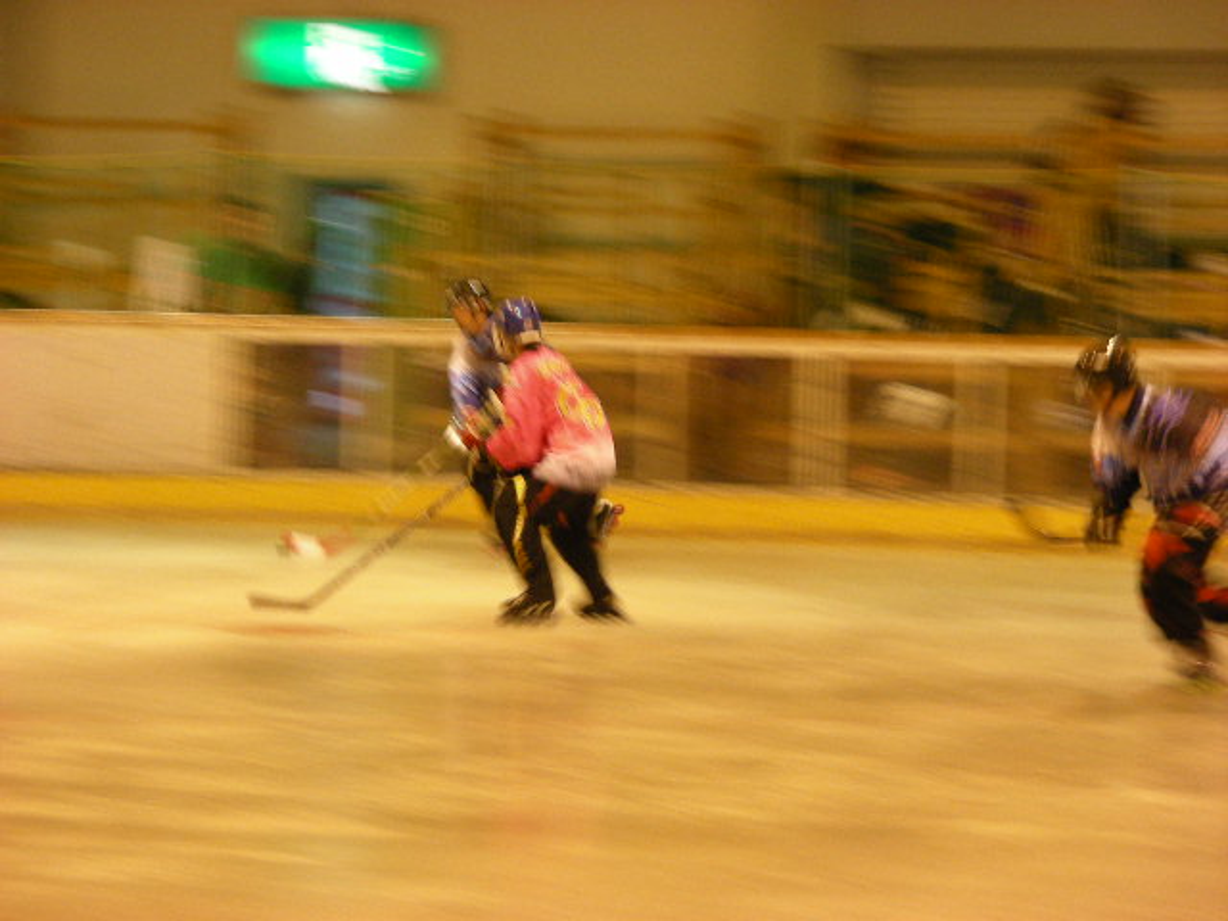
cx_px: 614
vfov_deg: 10.0
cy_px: 460
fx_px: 5250
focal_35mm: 148
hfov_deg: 13.3
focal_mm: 24.7
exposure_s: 1/16.5
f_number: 3.5
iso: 200
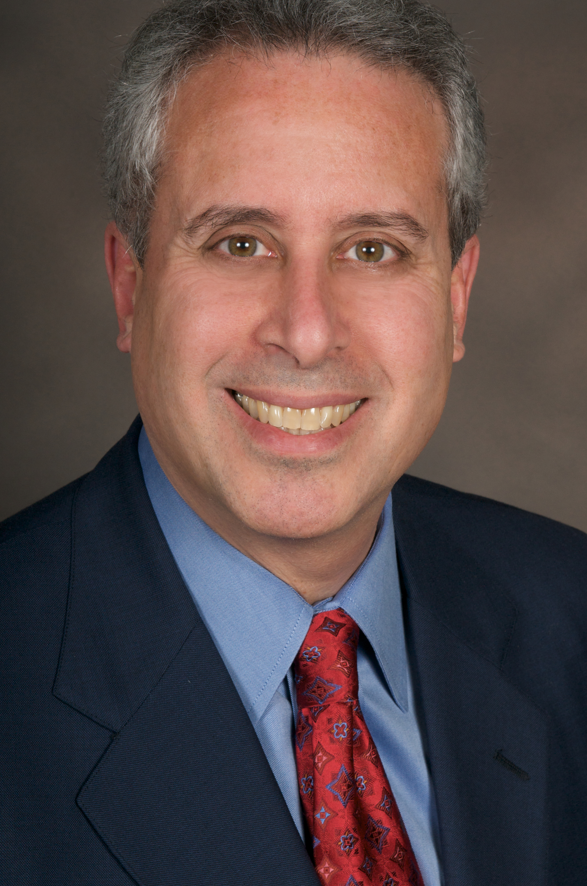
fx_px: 3045
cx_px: 292
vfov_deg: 16.6
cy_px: 447
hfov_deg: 11.0
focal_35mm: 124
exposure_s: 1/250
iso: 200
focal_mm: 62
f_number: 11
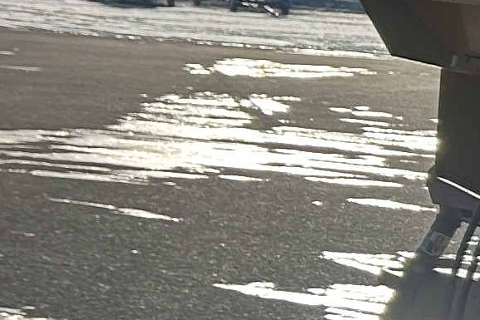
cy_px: 170
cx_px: 1237
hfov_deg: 9.4
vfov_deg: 7.3
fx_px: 2520
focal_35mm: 189
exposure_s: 1/6993
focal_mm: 5.7
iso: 50
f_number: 1.5
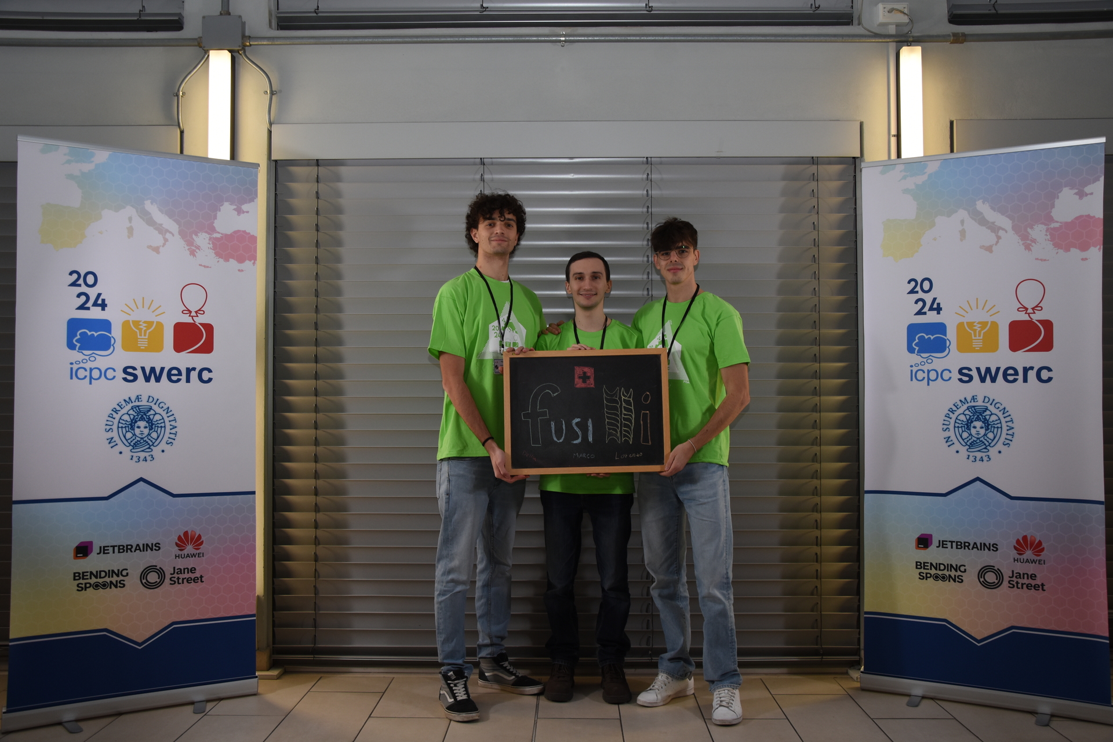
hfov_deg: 57.2
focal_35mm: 33
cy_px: 371
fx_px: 1020
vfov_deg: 40.0
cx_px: 556
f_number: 5
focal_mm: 22
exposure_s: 1/80
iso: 400
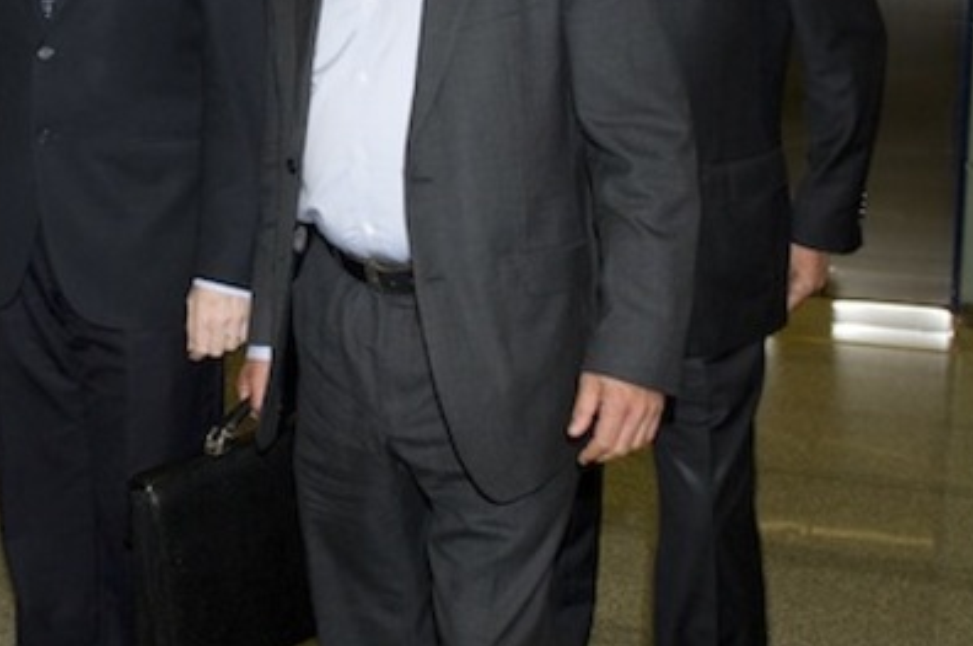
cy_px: 104
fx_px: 1188
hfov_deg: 42.2
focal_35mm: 44
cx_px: 170
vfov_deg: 29.5
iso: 1250
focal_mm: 24
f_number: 5.6
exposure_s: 1/80
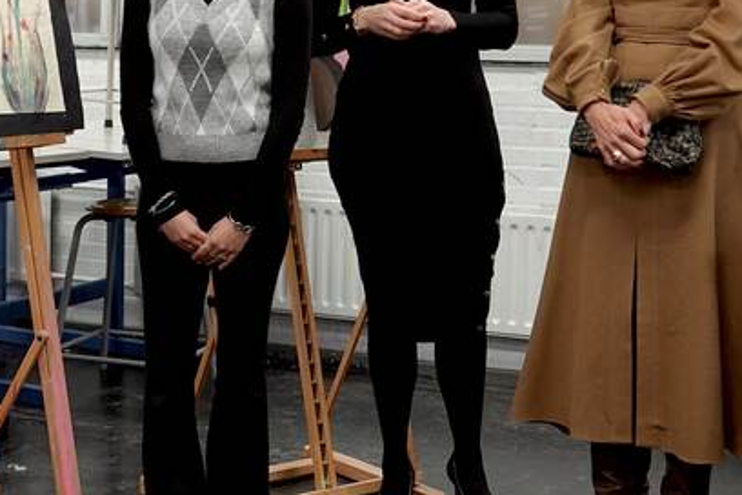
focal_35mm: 63
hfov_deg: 31.9
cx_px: 338
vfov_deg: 21.4
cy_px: 143
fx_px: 1298
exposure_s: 1/40
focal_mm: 11.51
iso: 320
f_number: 2.8
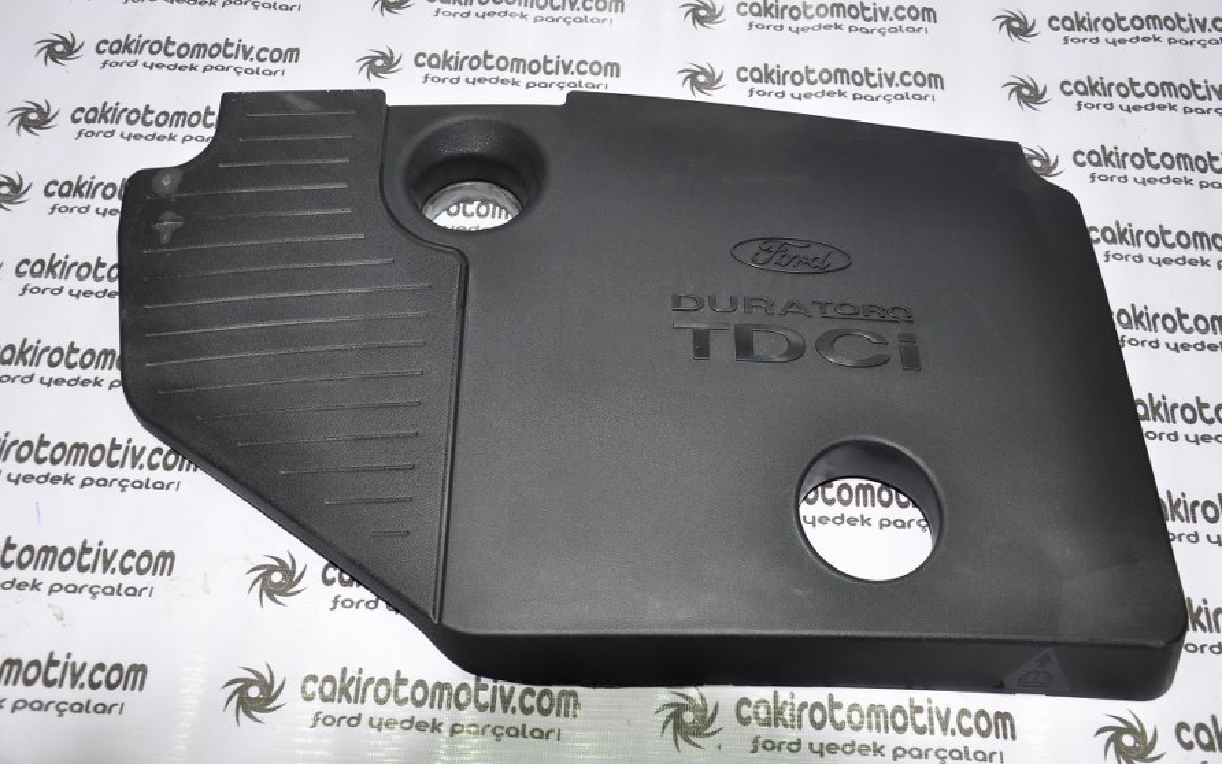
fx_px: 1283
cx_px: 615
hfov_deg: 50.9
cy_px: 366
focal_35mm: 39
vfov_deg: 33.2
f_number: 4.5
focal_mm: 25
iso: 200
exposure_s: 1/60
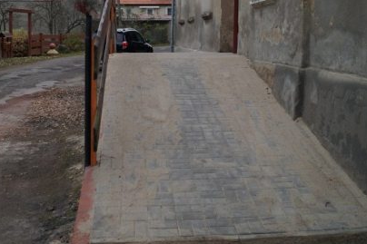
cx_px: 136
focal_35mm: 49
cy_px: 79
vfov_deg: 27.3
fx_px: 499
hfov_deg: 40.1
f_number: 4
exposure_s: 1/160
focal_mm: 22
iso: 400
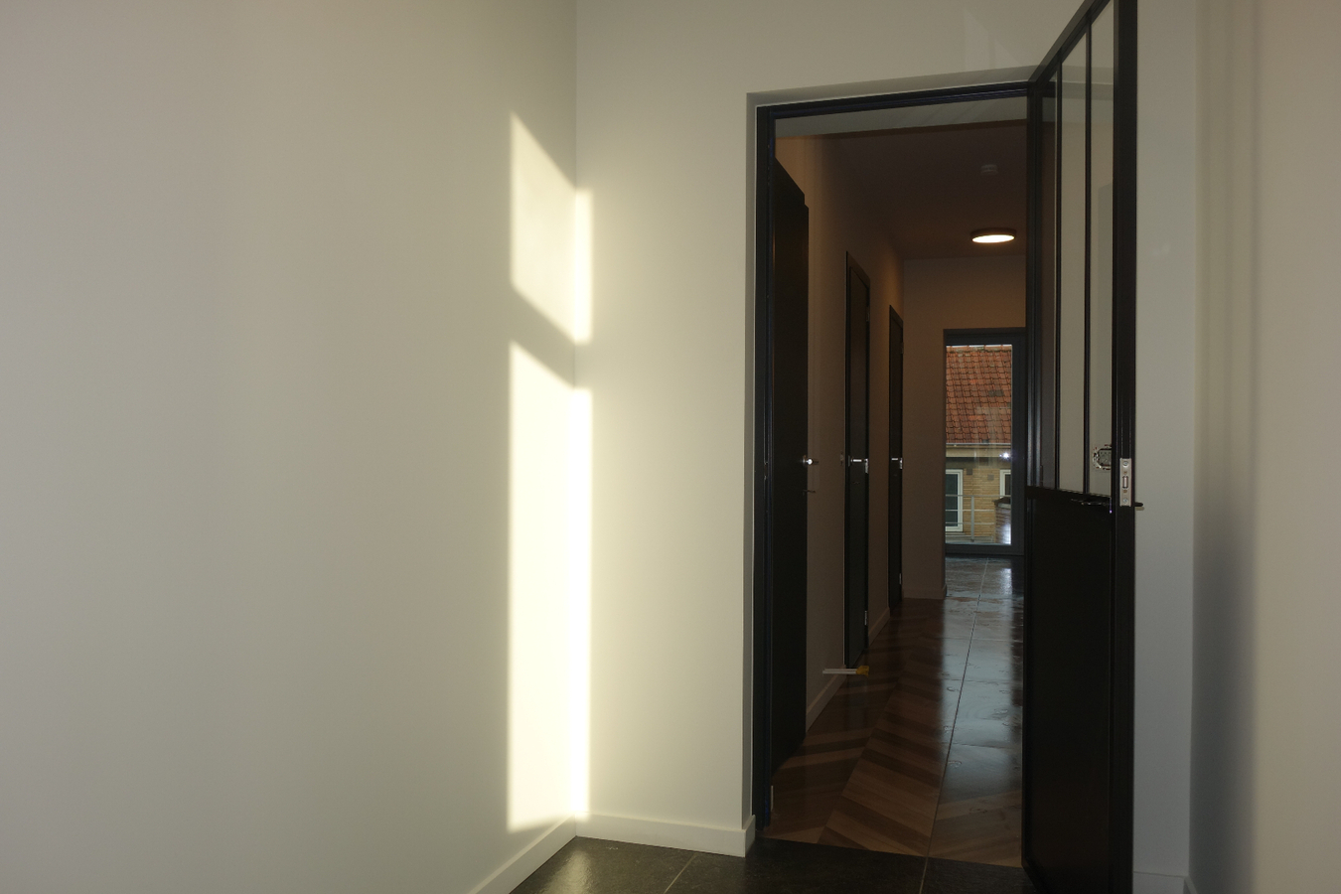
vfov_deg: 46.4
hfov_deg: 65.5
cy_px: 447
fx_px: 1043
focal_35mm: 28
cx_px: 670
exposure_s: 1/125
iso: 125
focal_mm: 10.4
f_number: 5.6
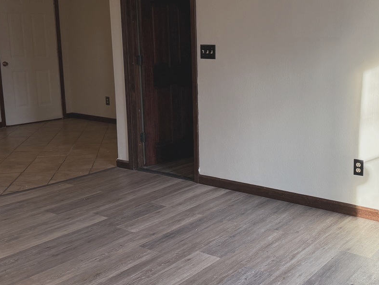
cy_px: 133
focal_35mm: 44
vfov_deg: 32.9
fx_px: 482
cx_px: 251
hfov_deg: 42.4
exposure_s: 1/169
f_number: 1.78
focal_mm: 6.76
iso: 200
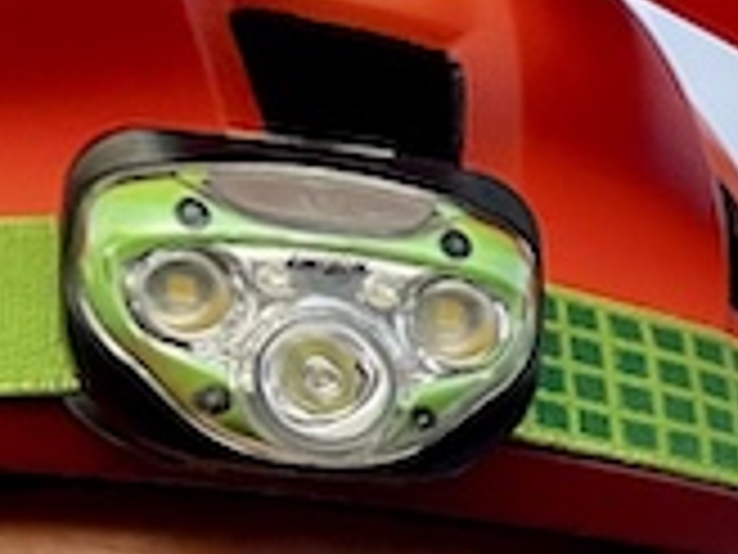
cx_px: 2061
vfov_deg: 10.0
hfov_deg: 10.7
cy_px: 1036
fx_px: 2985
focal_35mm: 140
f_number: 2.2
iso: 100
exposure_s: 1/65
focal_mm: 2.71
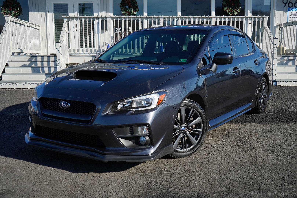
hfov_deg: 46.4
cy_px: 99
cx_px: 148
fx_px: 346
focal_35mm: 42
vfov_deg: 31.9
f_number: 8
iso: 400
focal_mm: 42
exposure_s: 1/1250
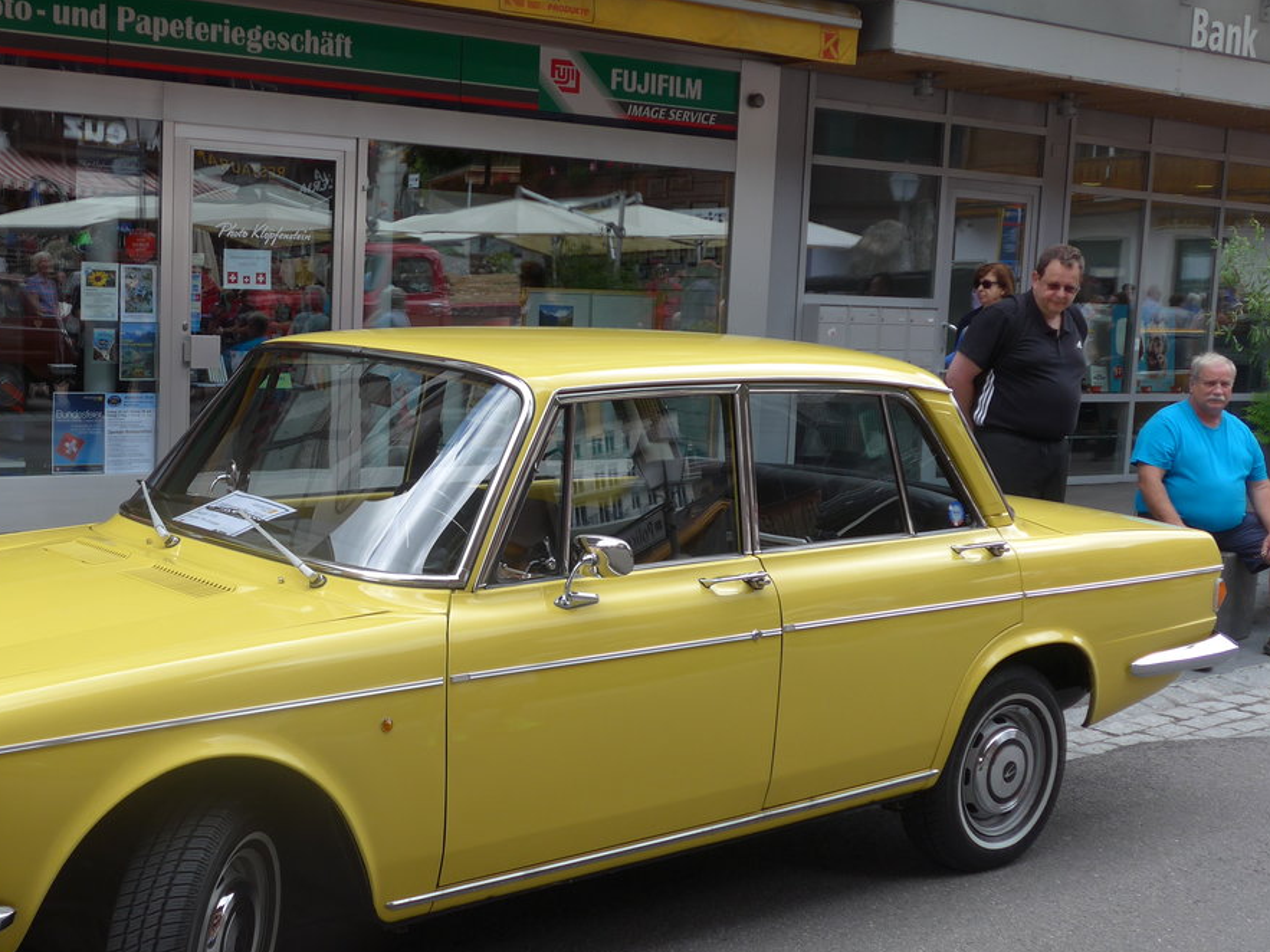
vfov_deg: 27.4
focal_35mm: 53
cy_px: 585
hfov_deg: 35.8
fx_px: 1944
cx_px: 427
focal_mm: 8
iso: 80
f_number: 2.8
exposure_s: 1/320
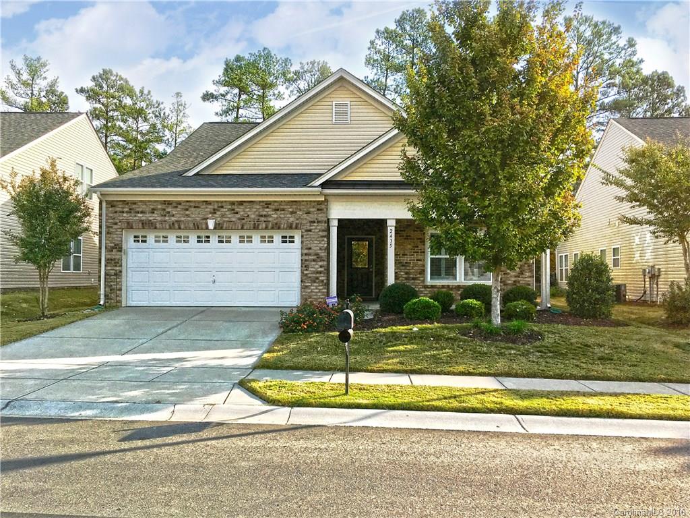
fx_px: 578
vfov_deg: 48.2
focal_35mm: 29
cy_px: 259
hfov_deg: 61.7
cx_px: 345
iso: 25
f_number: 2.2
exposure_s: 1/1148
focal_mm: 4.15
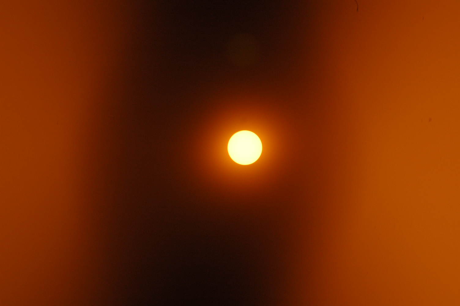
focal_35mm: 300
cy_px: 153
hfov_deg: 6.9
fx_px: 3830
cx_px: 230
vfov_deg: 4.6
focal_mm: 200
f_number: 5.6
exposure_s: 1/60
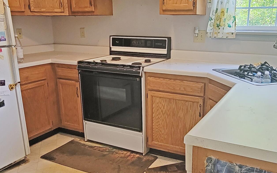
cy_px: 97
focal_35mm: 33
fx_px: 249
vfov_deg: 38.3
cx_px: 161
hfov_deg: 57.8
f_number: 2.2
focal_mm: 2.2
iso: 200
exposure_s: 1/60
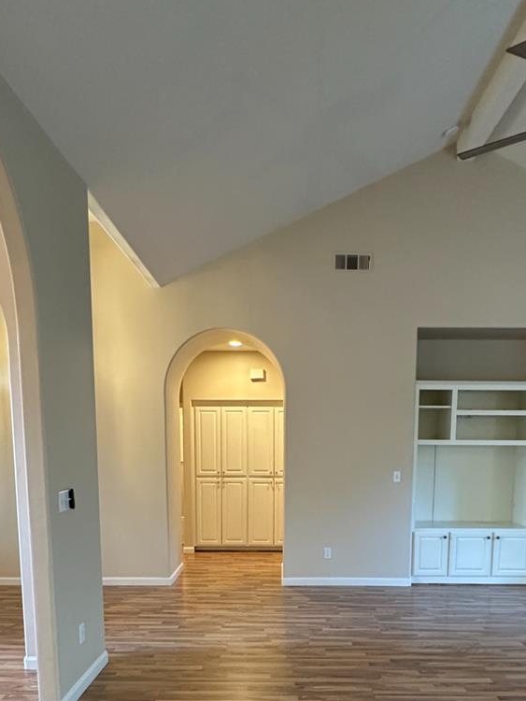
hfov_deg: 49.7
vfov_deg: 60.3
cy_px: 518
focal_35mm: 28
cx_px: 280
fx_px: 567
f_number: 2.2
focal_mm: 2.22
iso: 320
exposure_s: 1/60
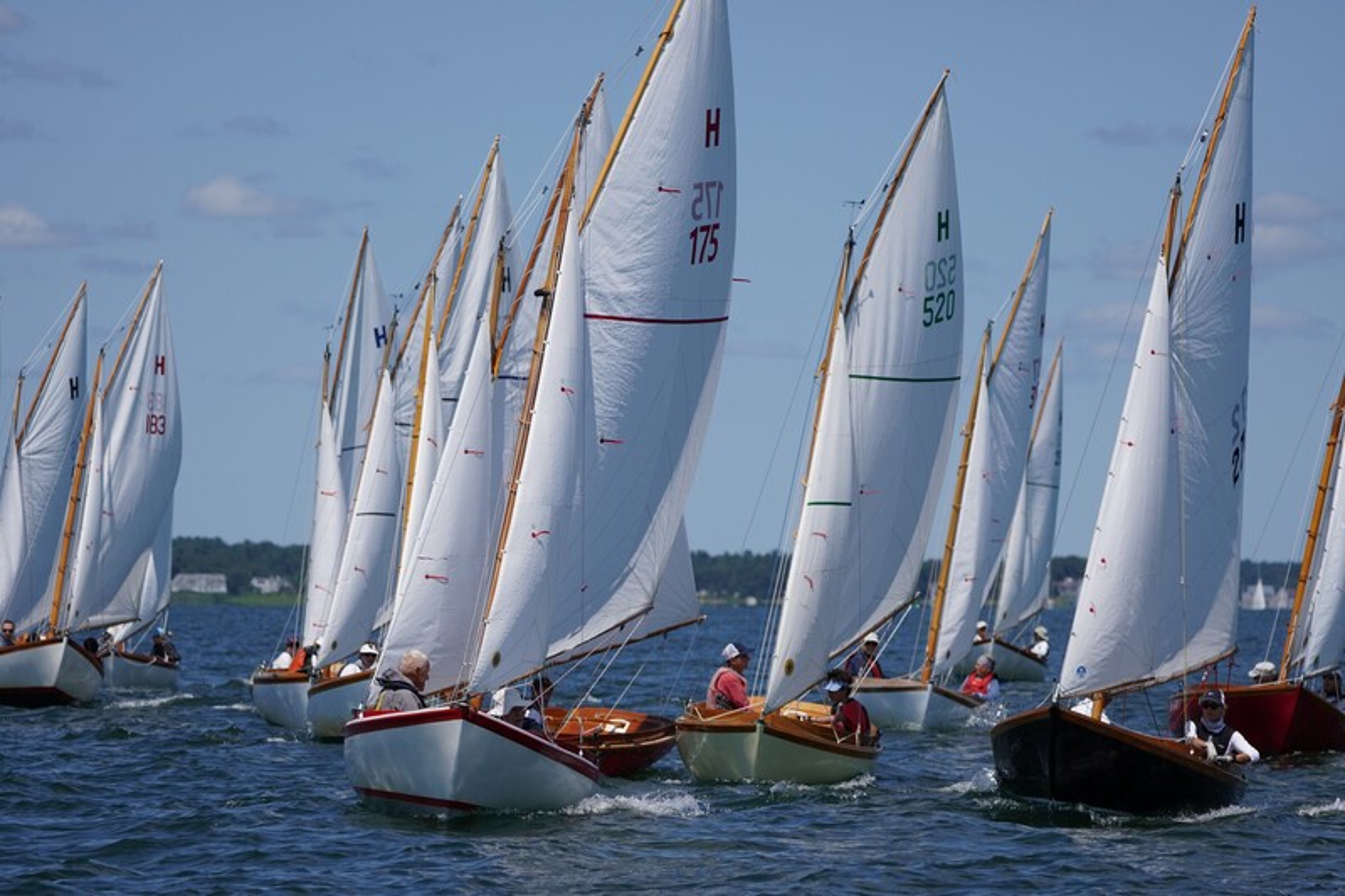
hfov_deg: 8.6
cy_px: 448
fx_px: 8964
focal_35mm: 240
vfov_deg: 5.7
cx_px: 672
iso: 125
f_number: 5
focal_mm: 160
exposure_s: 1/1600
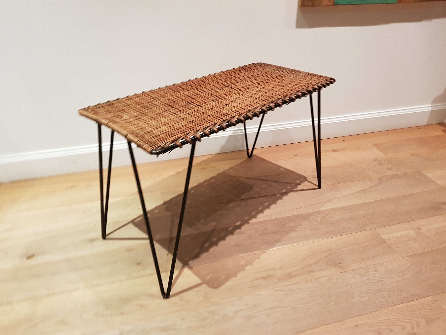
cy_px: 168
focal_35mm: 26
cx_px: 223
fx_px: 335
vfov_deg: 53.1
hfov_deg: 67.3
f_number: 1.7
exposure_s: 1/13
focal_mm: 4.2
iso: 200
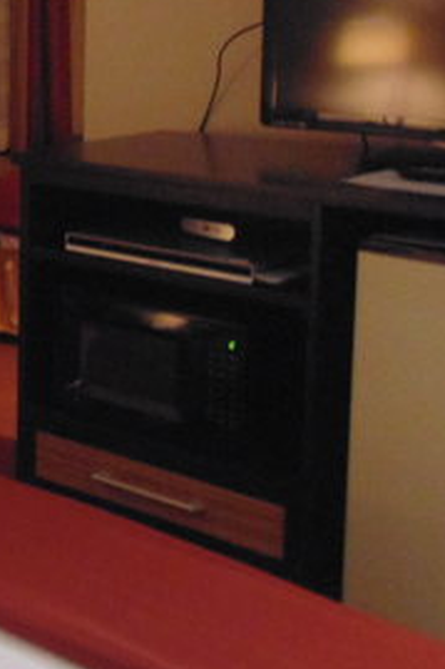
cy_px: 112
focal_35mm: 68
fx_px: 1262
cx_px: -229
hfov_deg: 17.8
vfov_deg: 28.9
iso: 400
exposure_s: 1/8
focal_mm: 4
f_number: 3.1
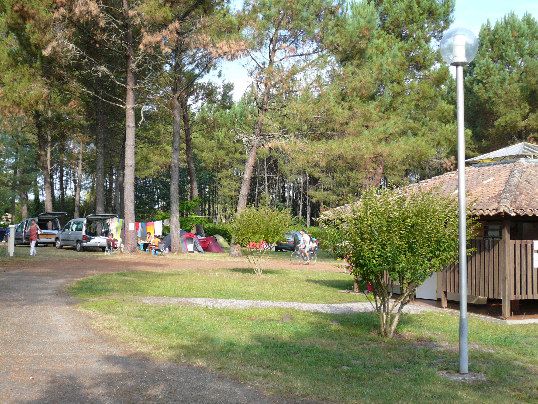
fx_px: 715
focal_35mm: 46
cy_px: 202
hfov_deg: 41.2
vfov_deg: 31.5
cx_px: 269
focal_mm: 7.5
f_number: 3.5
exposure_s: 1/320
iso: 100
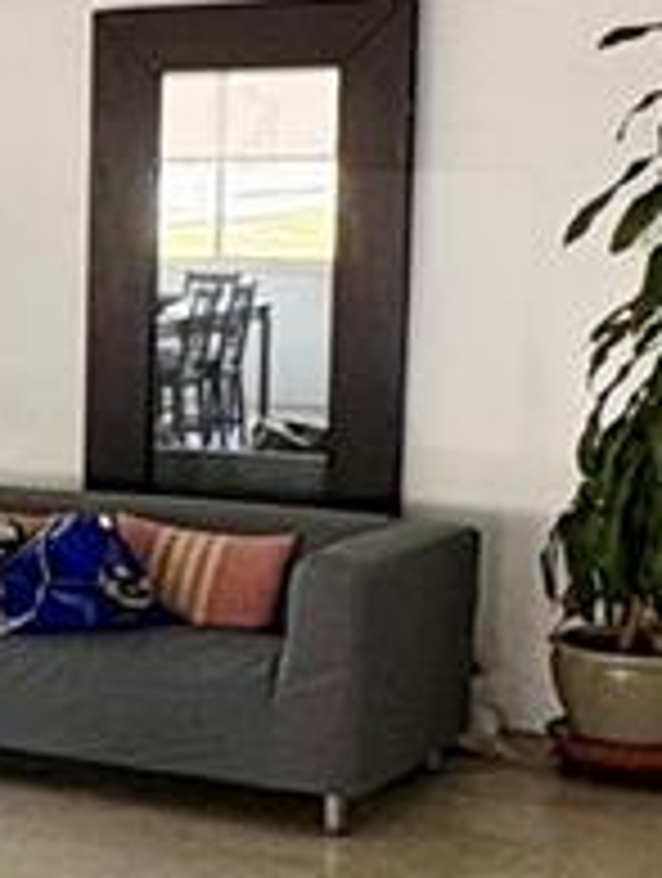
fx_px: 2186
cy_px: 806
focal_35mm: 86
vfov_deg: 22.1
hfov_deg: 13.2
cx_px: -901
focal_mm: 2.22
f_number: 2.2
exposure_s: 1/136
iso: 80
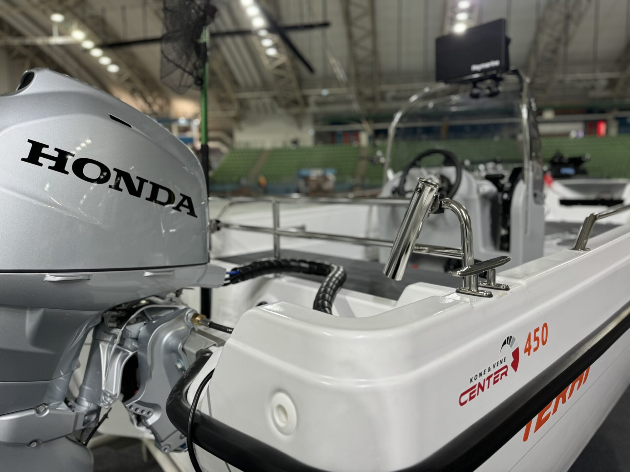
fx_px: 437
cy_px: 236
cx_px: 315
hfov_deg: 71.6
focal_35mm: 24
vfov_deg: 56.8
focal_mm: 6.76
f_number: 1.78
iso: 100
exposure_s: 1/100
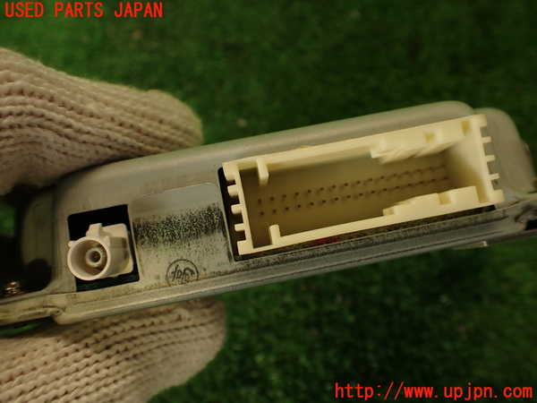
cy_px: 202
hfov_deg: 56.8
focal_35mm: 32
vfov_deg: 44.2
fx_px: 496
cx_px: 268
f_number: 2.4
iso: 160
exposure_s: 1/60
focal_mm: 5.79
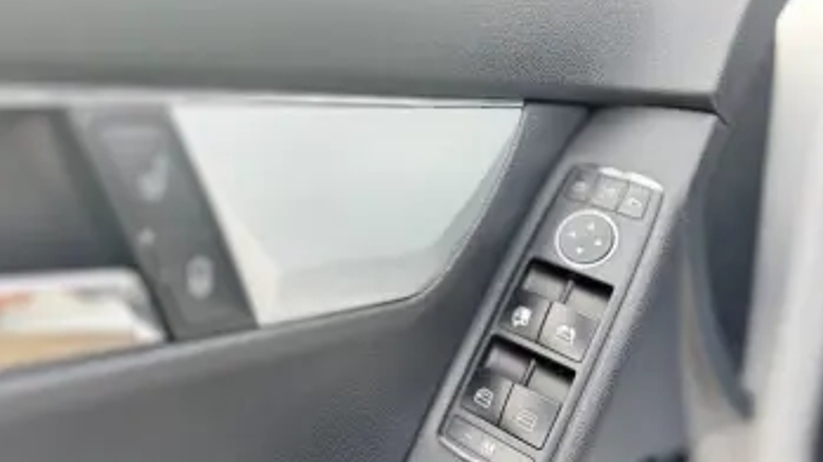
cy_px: 262
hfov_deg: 69.9
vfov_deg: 42.8
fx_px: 589
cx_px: 415
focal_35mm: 27
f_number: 1.78
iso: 125
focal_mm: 6.76
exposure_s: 1/121
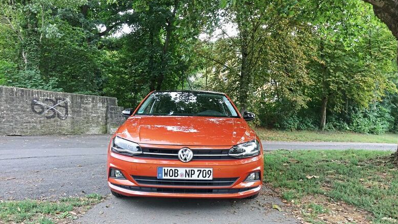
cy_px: 134
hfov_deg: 71.9
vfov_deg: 44.1
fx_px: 274
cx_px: 196
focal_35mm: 26
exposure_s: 1/800
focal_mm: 8.8
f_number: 2.8
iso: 800
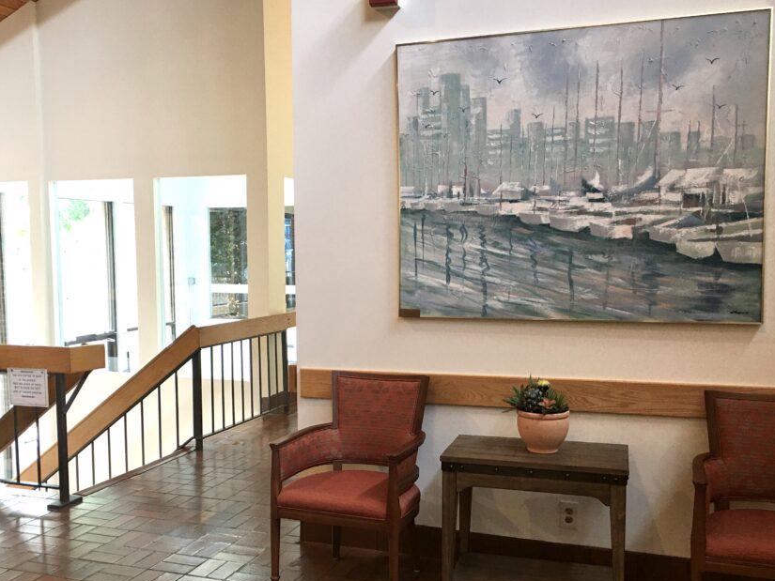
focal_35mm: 36
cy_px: 330
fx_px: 806
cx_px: 390
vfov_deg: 39.6
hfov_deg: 51.3
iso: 40
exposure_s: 1/15
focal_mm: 4.15
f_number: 2.2
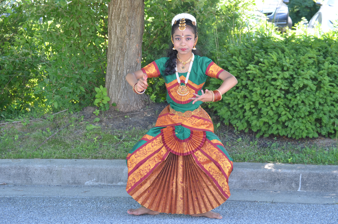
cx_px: 169
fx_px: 773
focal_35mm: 82
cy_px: 112
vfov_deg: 16.5
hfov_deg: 24.7
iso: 400
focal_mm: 55
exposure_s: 1/125
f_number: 5.6
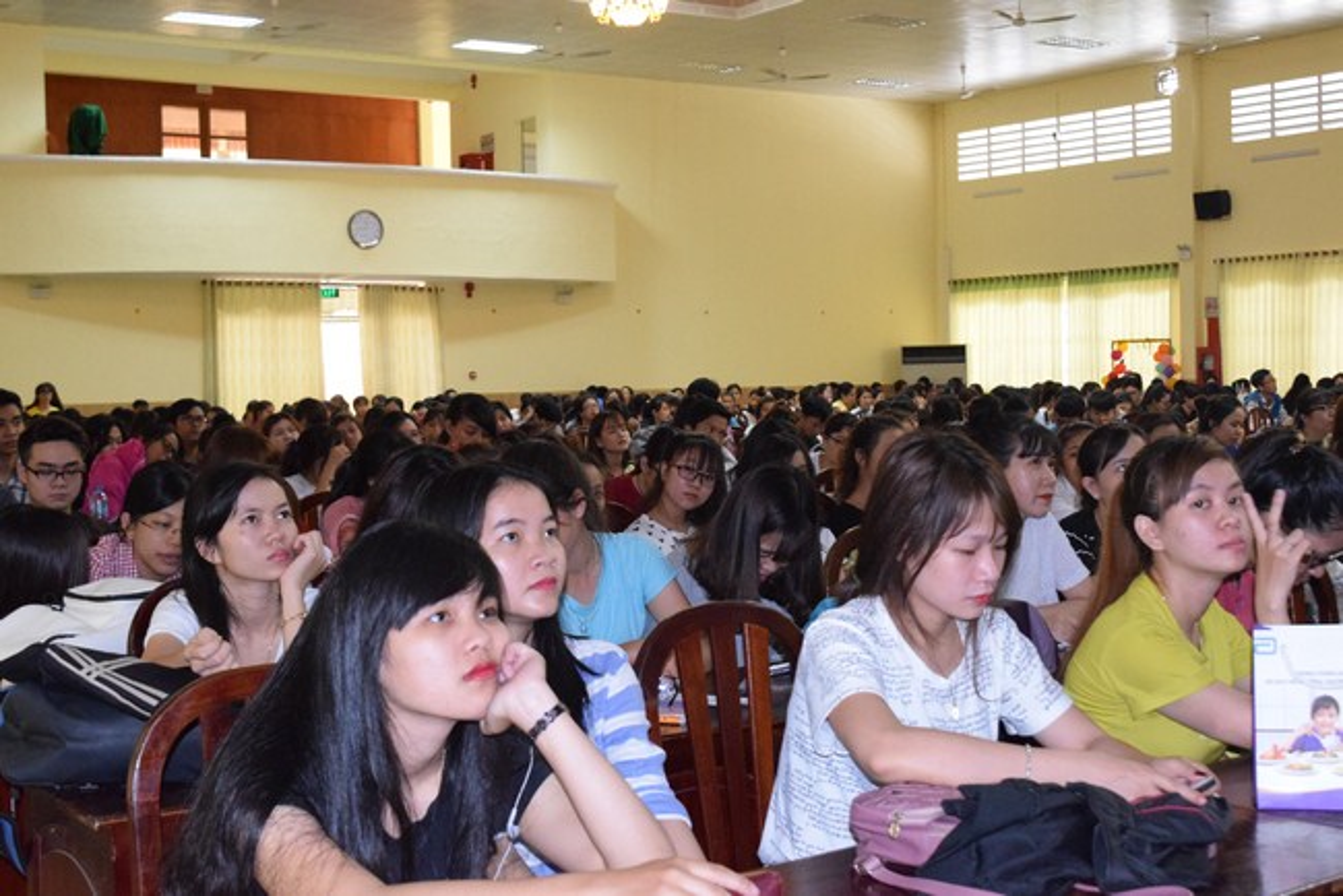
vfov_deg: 26.5
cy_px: 448
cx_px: 672
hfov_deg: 38.9
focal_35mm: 51
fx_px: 1903
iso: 6400
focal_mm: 34
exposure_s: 1/50
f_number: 7.1
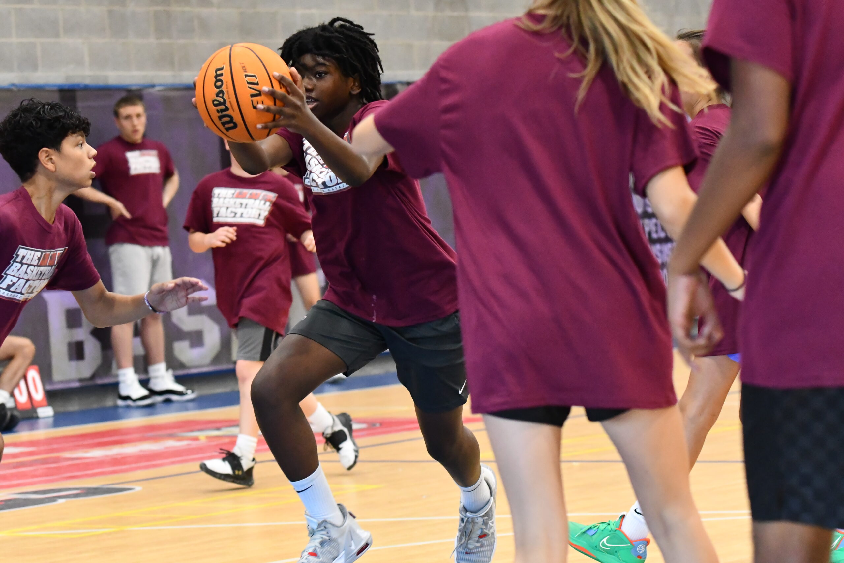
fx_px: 3165
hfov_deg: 15.2
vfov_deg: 10.2
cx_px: 422
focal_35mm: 135
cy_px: 282
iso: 8000
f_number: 4
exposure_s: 1/800
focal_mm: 90
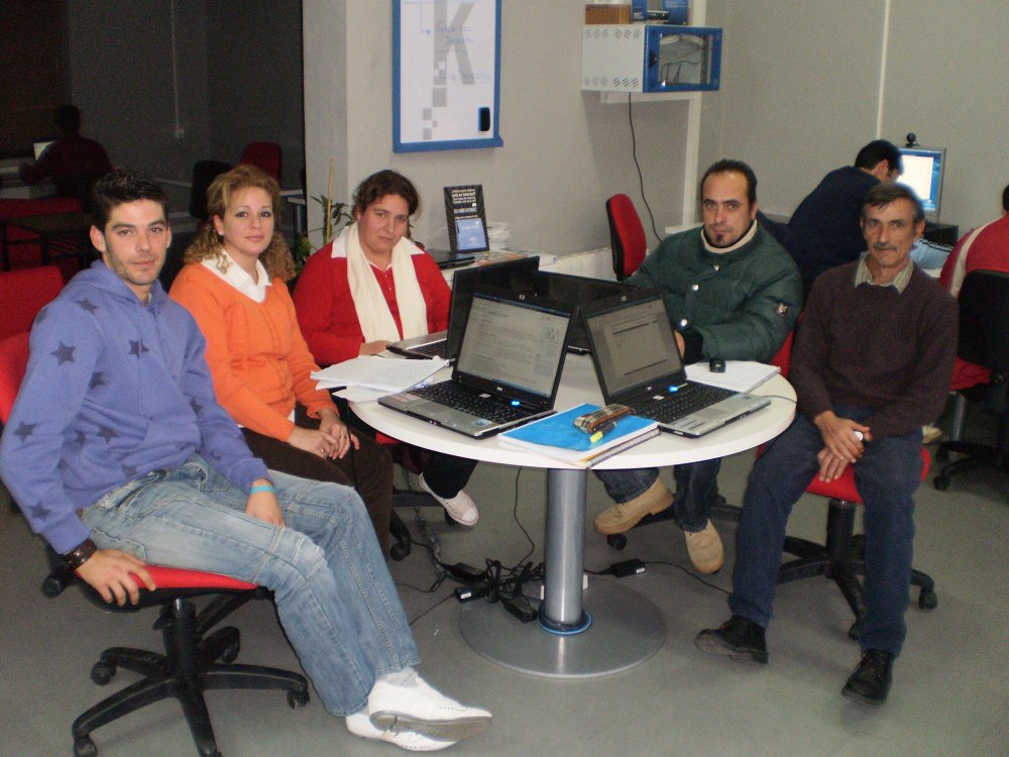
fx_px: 1049
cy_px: 378
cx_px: 504
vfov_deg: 39.7
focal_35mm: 36
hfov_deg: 51.4
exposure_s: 1/30
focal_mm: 6.3
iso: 320
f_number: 3.1
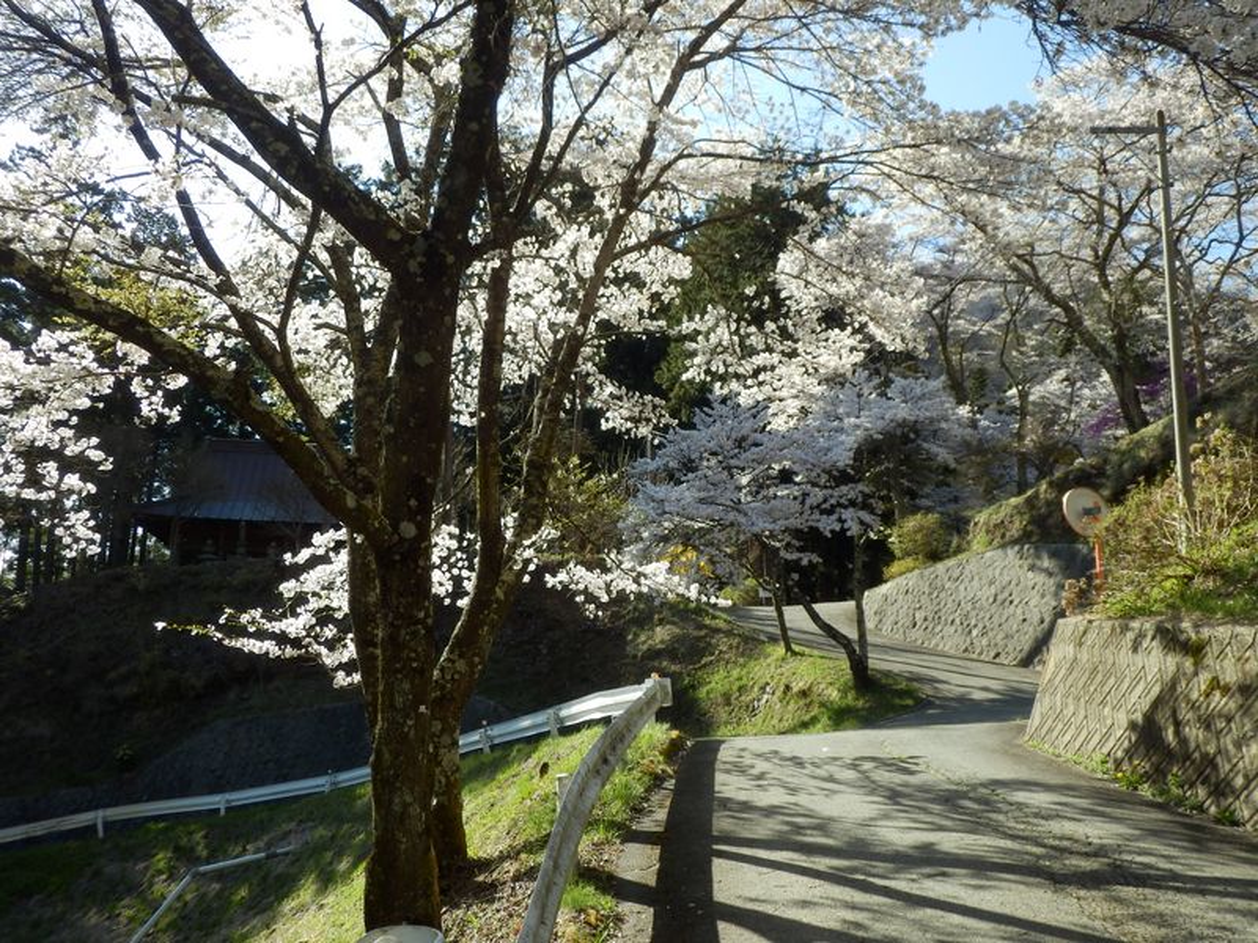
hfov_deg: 50.1
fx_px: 1345
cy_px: 472
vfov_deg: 38.7
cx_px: 629
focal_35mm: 37
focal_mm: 6.6
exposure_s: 1/320
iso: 80
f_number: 3.9
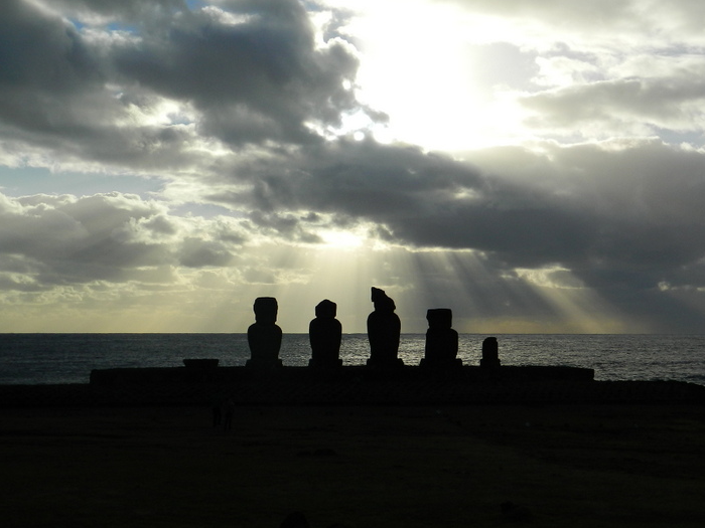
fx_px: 1222
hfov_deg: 32.2
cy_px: 281
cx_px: 370
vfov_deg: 24.4
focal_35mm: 60
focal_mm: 7.3
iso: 80
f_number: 9.8
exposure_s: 1/250
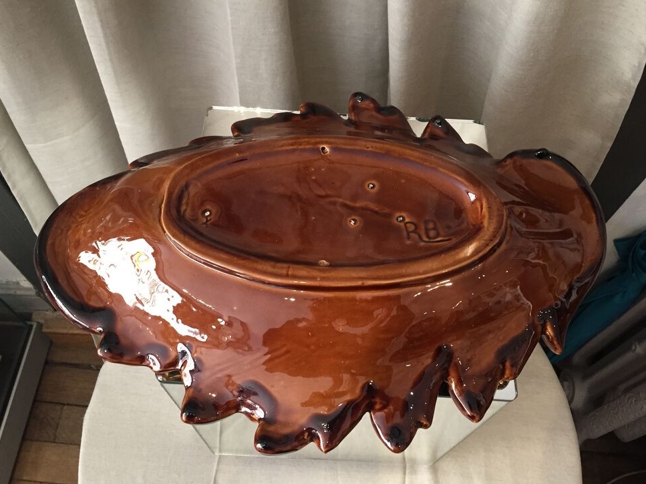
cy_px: 240
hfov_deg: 60.0
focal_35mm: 30
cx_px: 315
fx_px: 560
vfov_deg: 46.8
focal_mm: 4.15
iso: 250
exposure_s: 1/33
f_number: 2.2
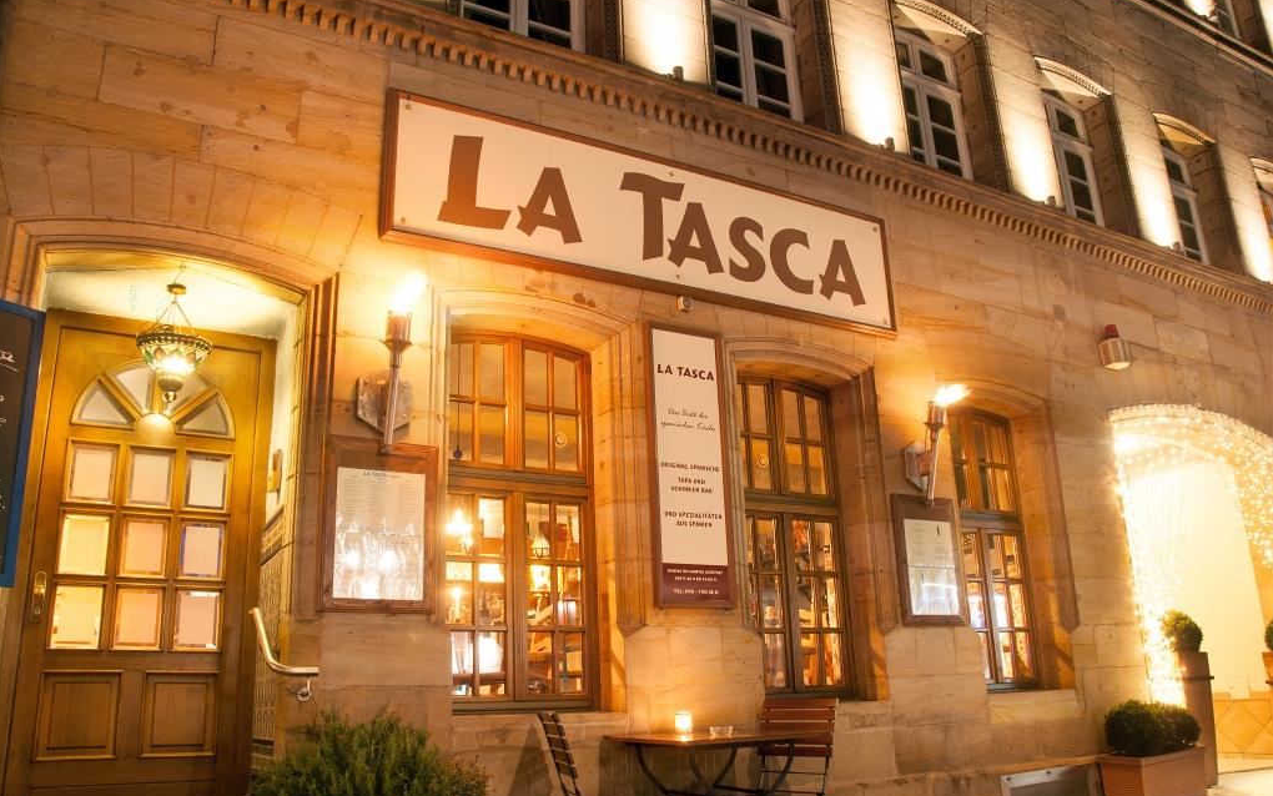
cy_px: 409
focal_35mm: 48
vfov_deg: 27.2
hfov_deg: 42.2
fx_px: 1649
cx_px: 635
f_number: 11
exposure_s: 6
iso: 640
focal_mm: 31
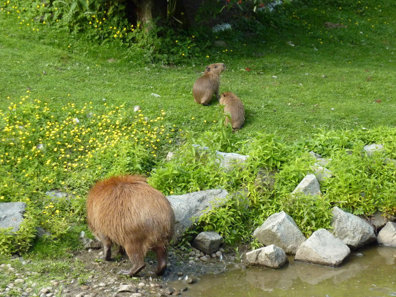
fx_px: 1693
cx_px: 199
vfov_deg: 10.0
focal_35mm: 148
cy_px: 148
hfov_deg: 13.3
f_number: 4.5
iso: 400
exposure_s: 1/320
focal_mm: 24.1
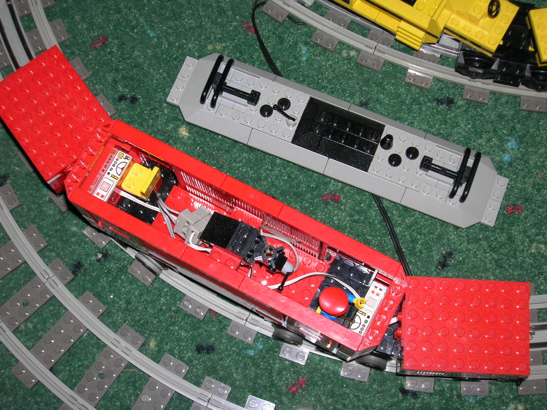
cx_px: 274
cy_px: 205
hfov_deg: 35.5
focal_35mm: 54
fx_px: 853
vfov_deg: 27.0
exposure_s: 1/60.1
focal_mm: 9
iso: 50
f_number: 3.4
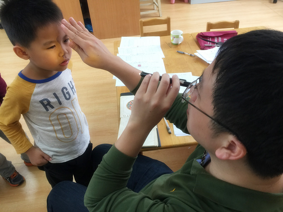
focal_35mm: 29
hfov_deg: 61.7
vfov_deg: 48.2
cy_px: 106
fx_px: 237
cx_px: 142
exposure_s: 1/17
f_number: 2.2
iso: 50
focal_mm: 4.15
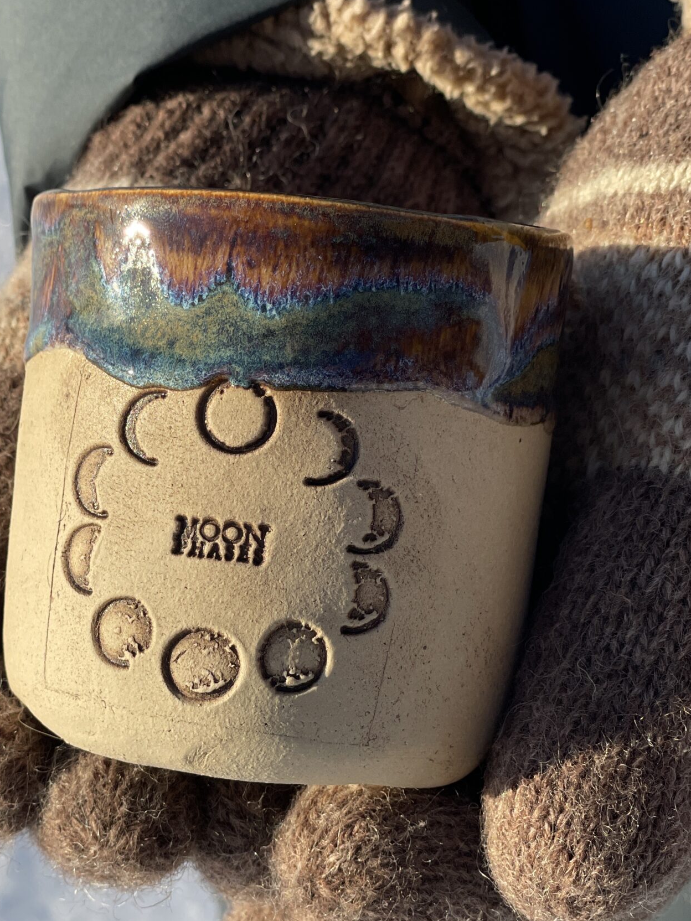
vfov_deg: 24.4
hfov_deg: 18.3
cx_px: 196
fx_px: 2129
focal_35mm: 80
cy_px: 537
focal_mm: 6
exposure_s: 1/1597
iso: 32
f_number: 2
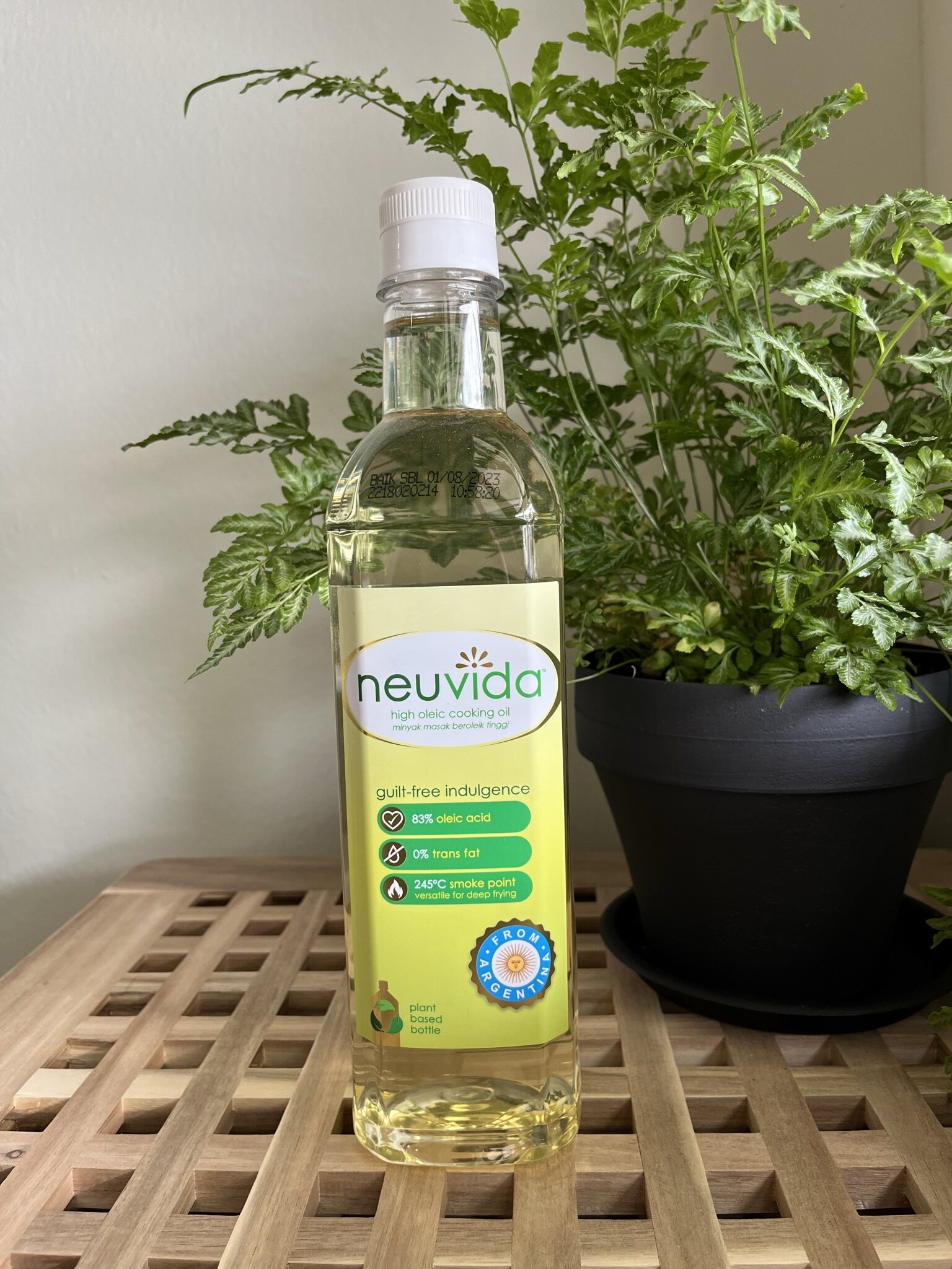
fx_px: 953
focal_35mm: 26
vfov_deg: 67.3
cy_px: 634
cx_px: 476
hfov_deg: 53.1
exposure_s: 1/122
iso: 100
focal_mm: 5.1
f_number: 1.6
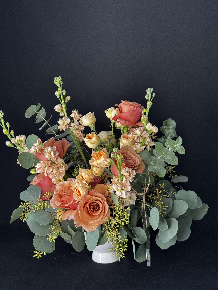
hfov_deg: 29.7
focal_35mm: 49
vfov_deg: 38.9
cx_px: 111
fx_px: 411
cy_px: 145
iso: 160
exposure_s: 1/60
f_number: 1.78
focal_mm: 6.76
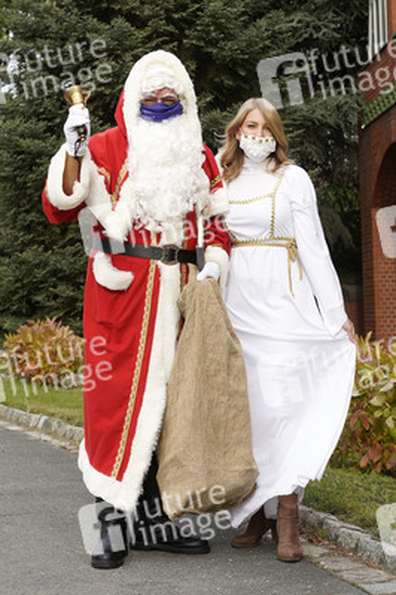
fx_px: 876
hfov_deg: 25.5
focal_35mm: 53
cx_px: 198
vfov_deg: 37.5
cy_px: 298
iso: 640
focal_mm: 53
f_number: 6.3
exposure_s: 1/640
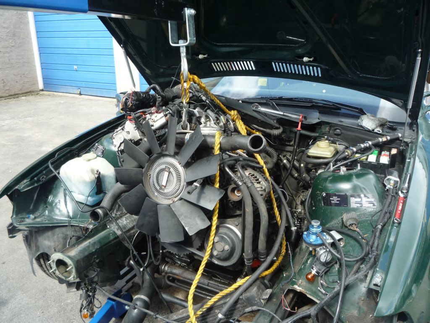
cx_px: 215
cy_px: 162
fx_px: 373
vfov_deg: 46.8
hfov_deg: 60.0
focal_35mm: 30
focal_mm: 5.2
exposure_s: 1/100
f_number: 3.5
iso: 100
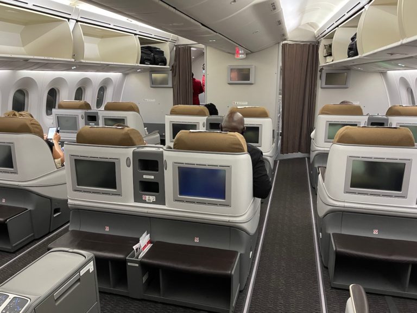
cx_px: 208
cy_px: 156
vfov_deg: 53.1
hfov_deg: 67.3
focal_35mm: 26
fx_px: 313
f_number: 1.6
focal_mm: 5.1
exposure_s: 1/37
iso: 500
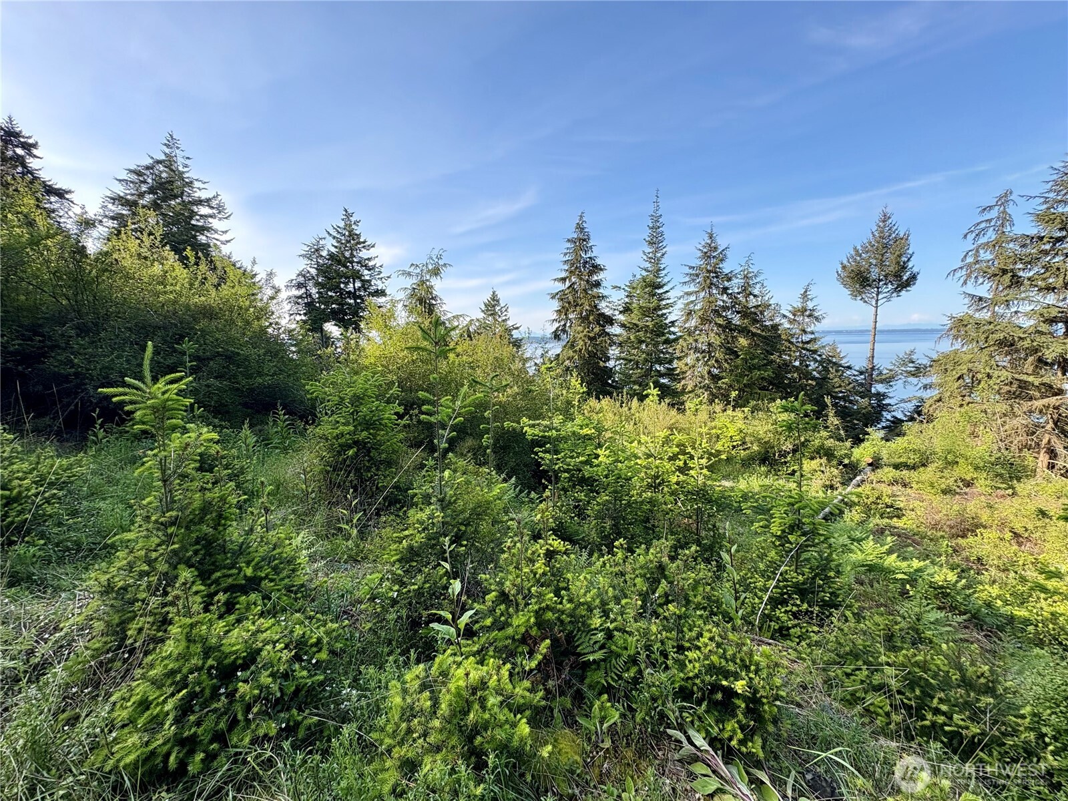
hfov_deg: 102.1
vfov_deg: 85.7
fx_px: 432
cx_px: 534
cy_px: 400
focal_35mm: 14
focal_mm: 2.22
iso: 64
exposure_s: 1/495
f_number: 2.2
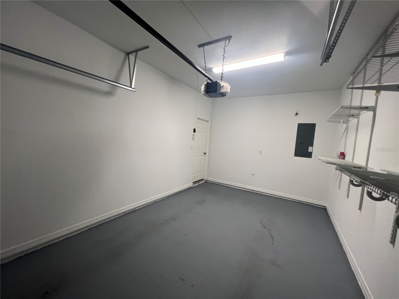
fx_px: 150
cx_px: 200
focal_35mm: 13
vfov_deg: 89.9
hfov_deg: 106.2
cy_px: 150
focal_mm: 1.57
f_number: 1.8
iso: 125
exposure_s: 1/60
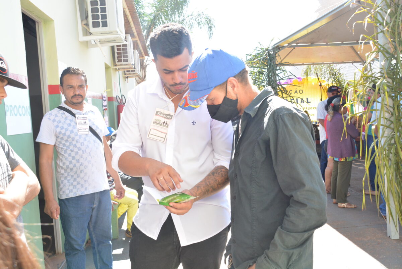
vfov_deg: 35.5
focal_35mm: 38
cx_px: 201
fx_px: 419
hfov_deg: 51.3
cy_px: 134
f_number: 9
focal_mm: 25
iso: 720
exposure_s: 1/200
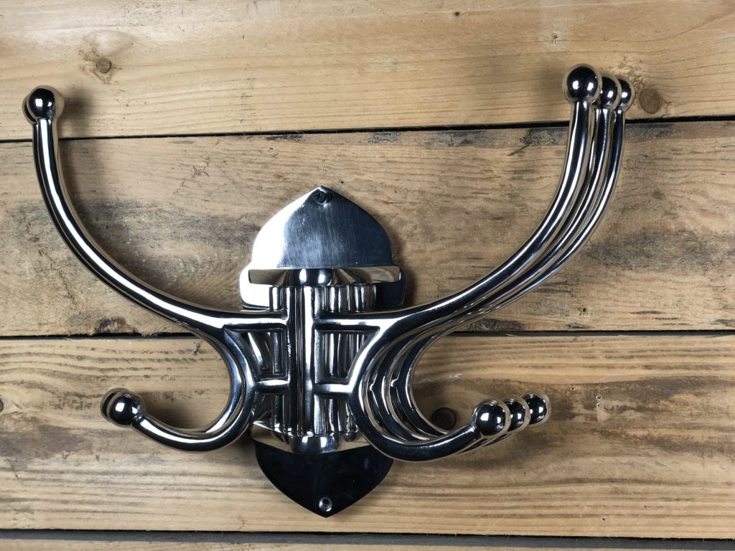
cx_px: 368
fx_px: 1104
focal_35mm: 52
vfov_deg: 28.0
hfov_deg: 36.8
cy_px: 276
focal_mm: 6
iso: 50
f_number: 2.4
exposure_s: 1/50
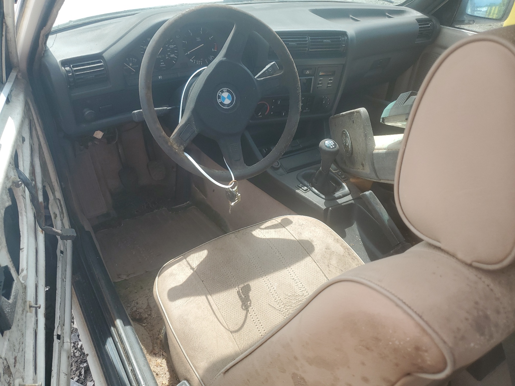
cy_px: 193
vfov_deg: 53.1
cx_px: 258
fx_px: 387
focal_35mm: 26
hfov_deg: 67.3
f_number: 1.5
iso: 50
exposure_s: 1/714
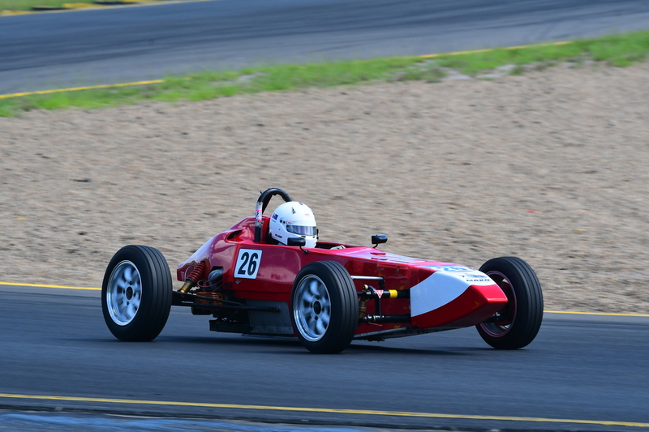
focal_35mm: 570
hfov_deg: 3.6
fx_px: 10273
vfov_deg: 2.4
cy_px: 216
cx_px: 324
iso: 500
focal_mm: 380
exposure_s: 1/320
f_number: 11
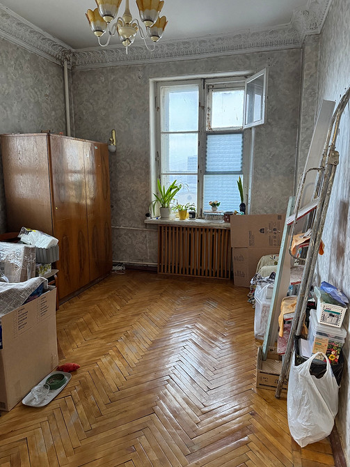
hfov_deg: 56.8
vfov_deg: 71.6
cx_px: 175
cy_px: 234
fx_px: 323
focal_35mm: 24
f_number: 1.78
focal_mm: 6.76
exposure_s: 1/50
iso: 640
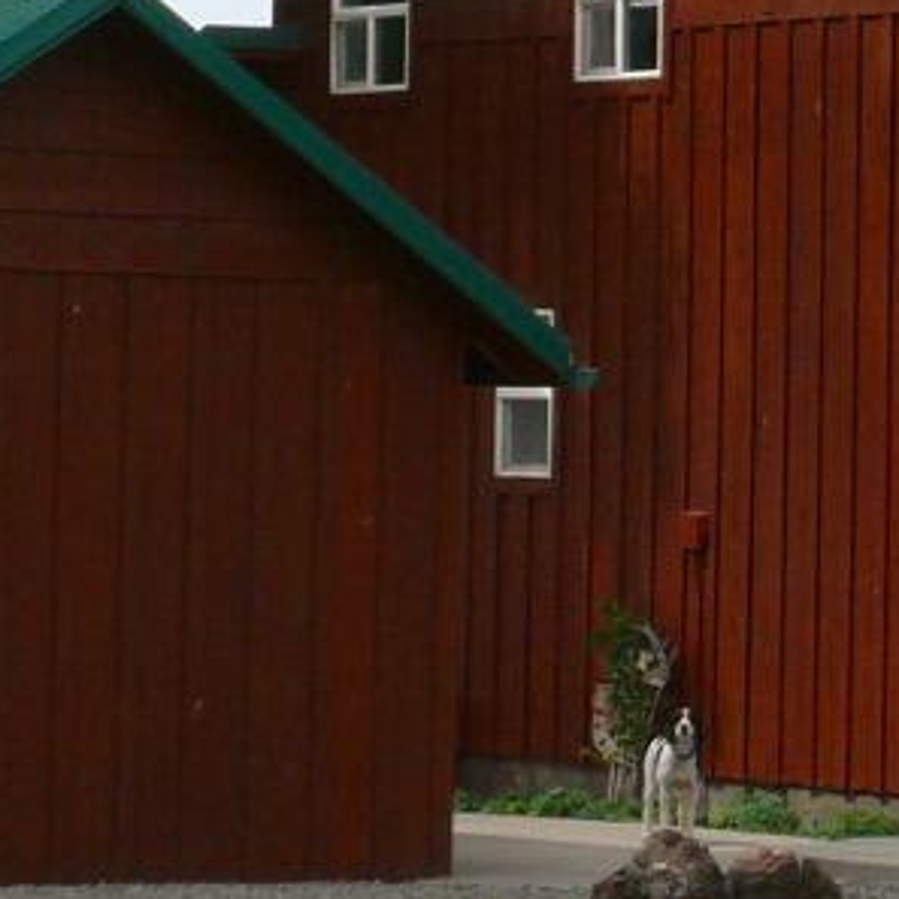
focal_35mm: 238
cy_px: 327
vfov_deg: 7.4
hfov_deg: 7.2
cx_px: 1635
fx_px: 6993
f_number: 5.6
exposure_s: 1/400
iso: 100
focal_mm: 9
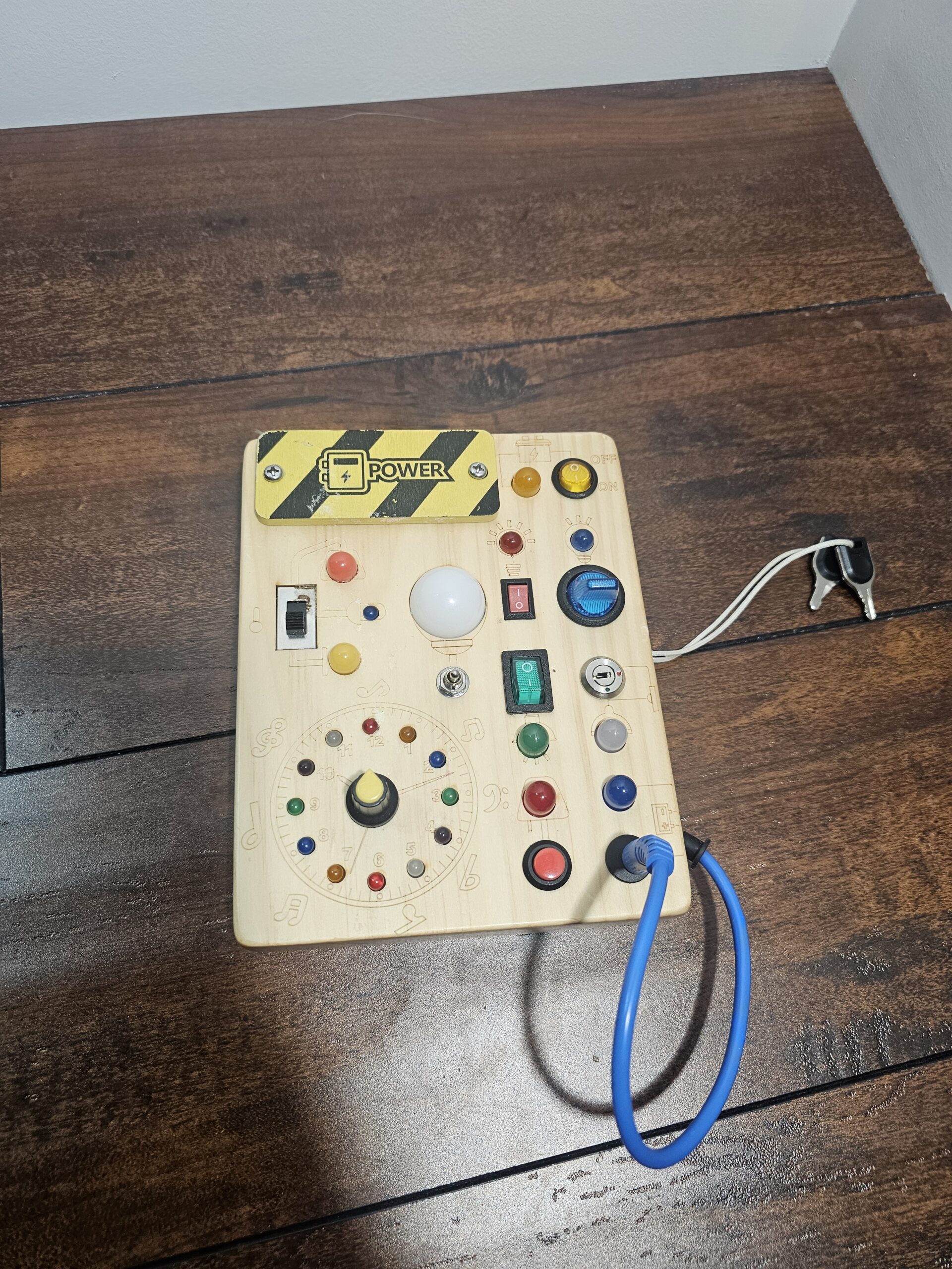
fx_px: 843
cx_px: 476
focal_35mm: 23
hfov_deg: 58.9
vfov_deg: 73.9
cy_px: 634
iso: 200
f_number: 1.7
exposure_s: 1/120
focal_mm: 6.3
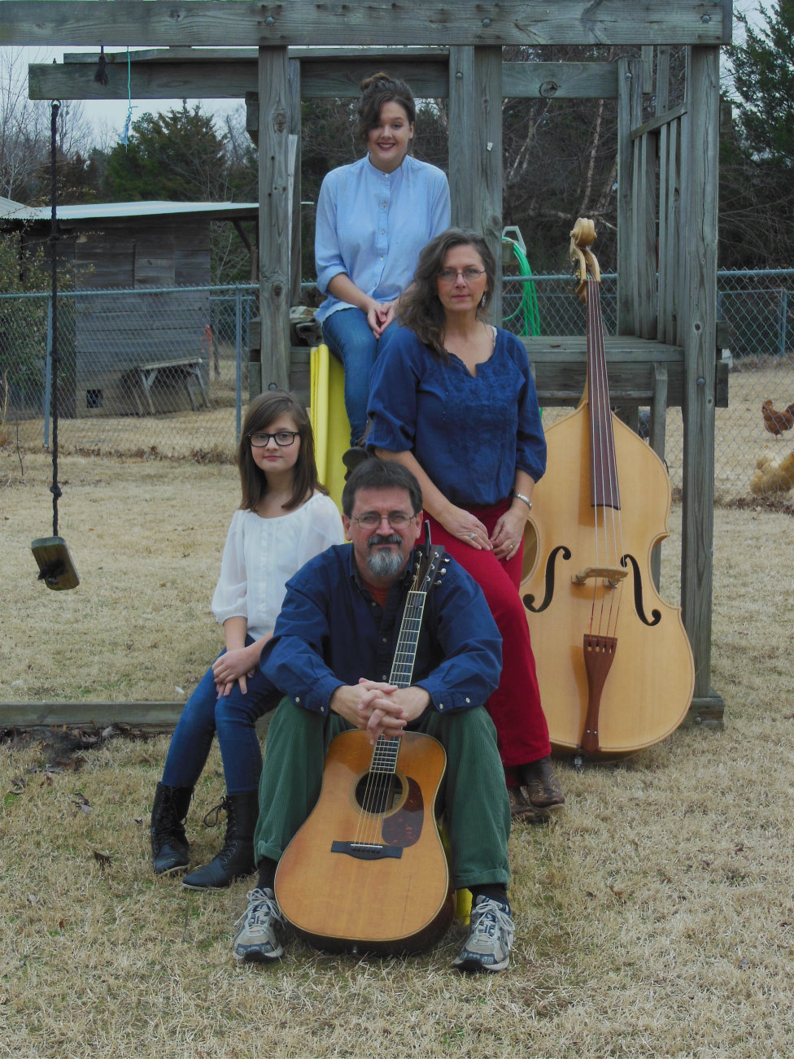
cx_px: 397
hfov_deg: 21.0
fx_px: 2142
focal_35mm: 70
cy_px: 530
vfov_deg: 27.8
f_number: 5.2
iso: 125
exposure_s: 1/160
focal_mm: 12.4
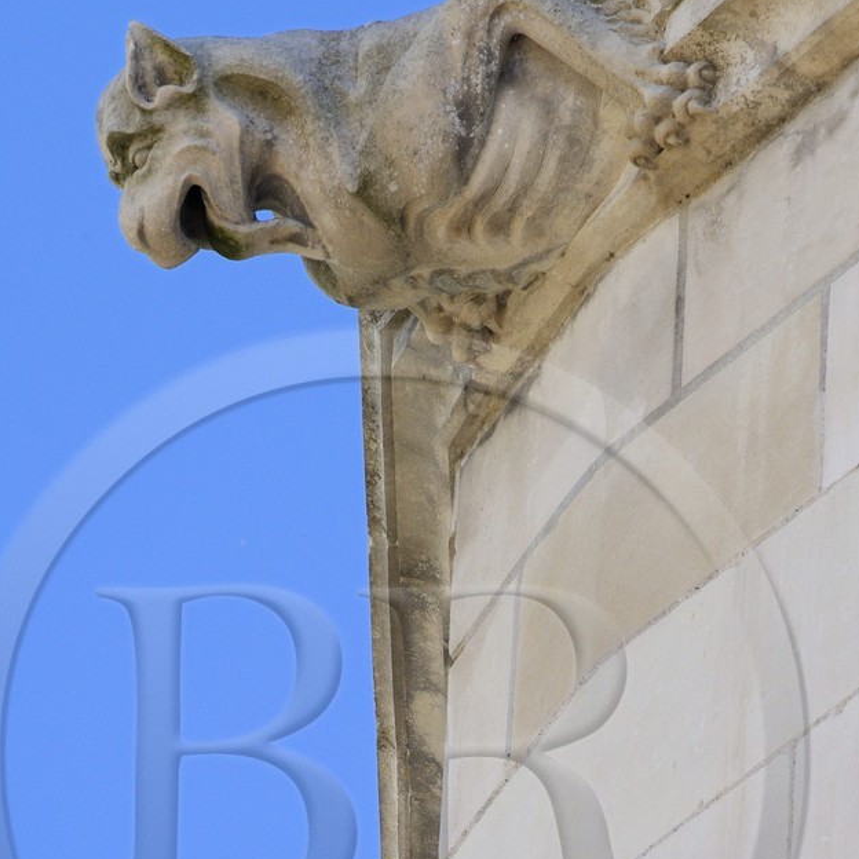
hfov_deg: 4.2
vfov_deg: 4.2
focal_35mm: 414
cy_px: 757
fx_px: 11623
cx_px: 379
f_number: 16
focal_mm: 190
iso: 800
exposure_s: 1/320
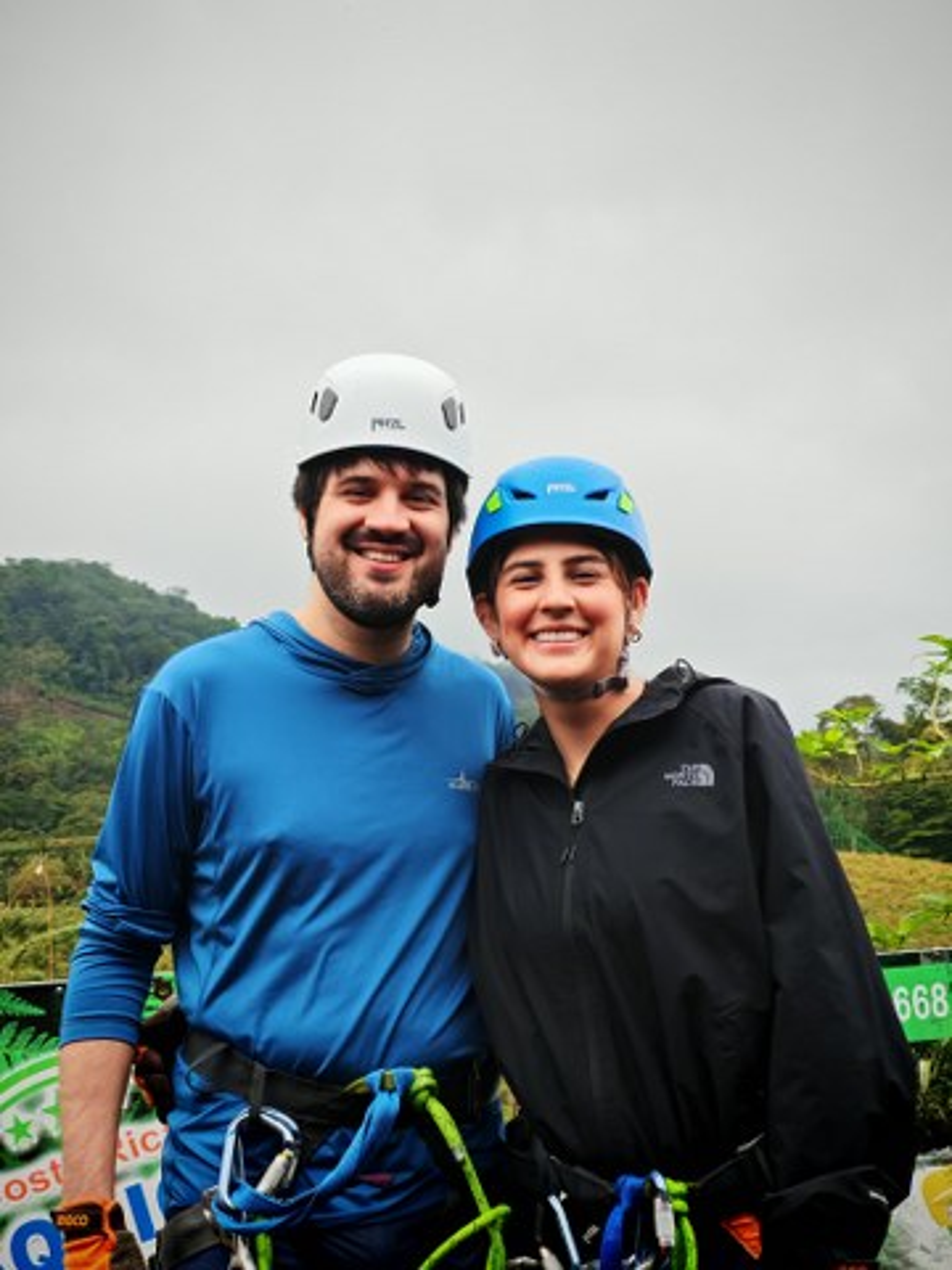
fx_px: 2493
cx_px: 476
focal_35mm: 68
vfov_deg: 28.6
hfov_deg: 21.6
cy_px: 635
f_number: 2.4
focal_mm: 8.67
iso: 320
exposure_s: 1/780
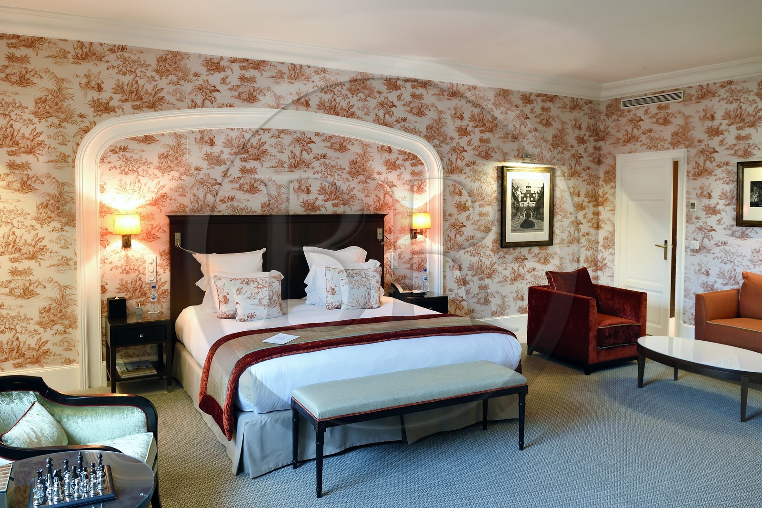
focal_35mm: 24
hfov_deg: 73.8
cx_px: 381
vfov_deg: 53.1
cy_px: 254
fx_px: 508
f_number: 5.6
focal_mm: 24
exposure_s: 1/30
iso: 1600
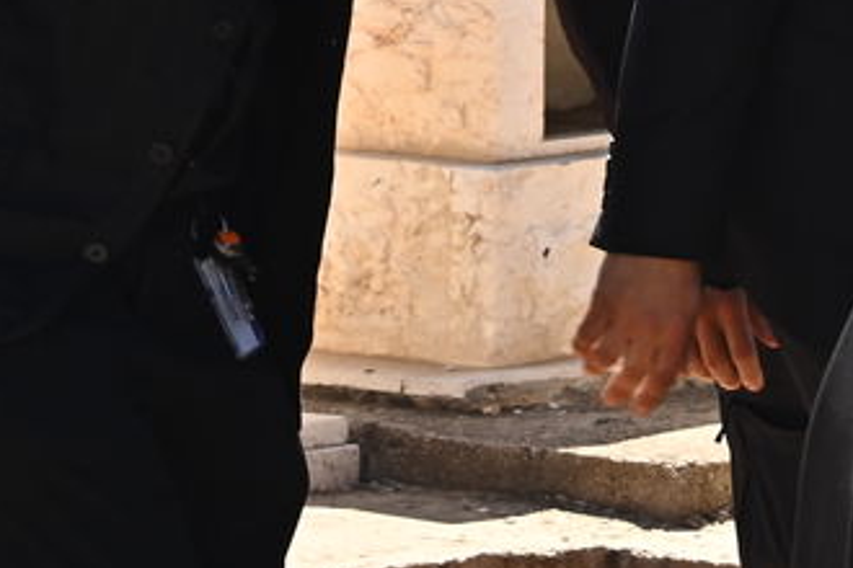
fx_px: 15092
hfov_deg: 3.2
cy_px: -568
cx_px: 928
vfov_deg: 2.2
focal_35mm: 637
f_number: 18
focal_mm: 150
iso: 320
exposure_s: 1/125
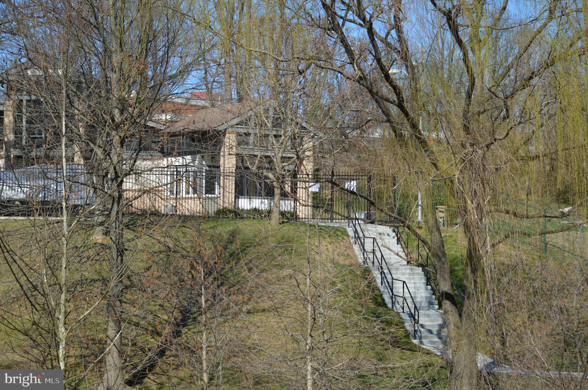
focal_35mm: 87
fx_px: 1420
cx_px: 294
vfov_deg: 15.7
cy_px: 195
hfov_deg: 23.4
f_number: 5.6
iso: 125
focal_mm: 58
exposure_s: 1/500
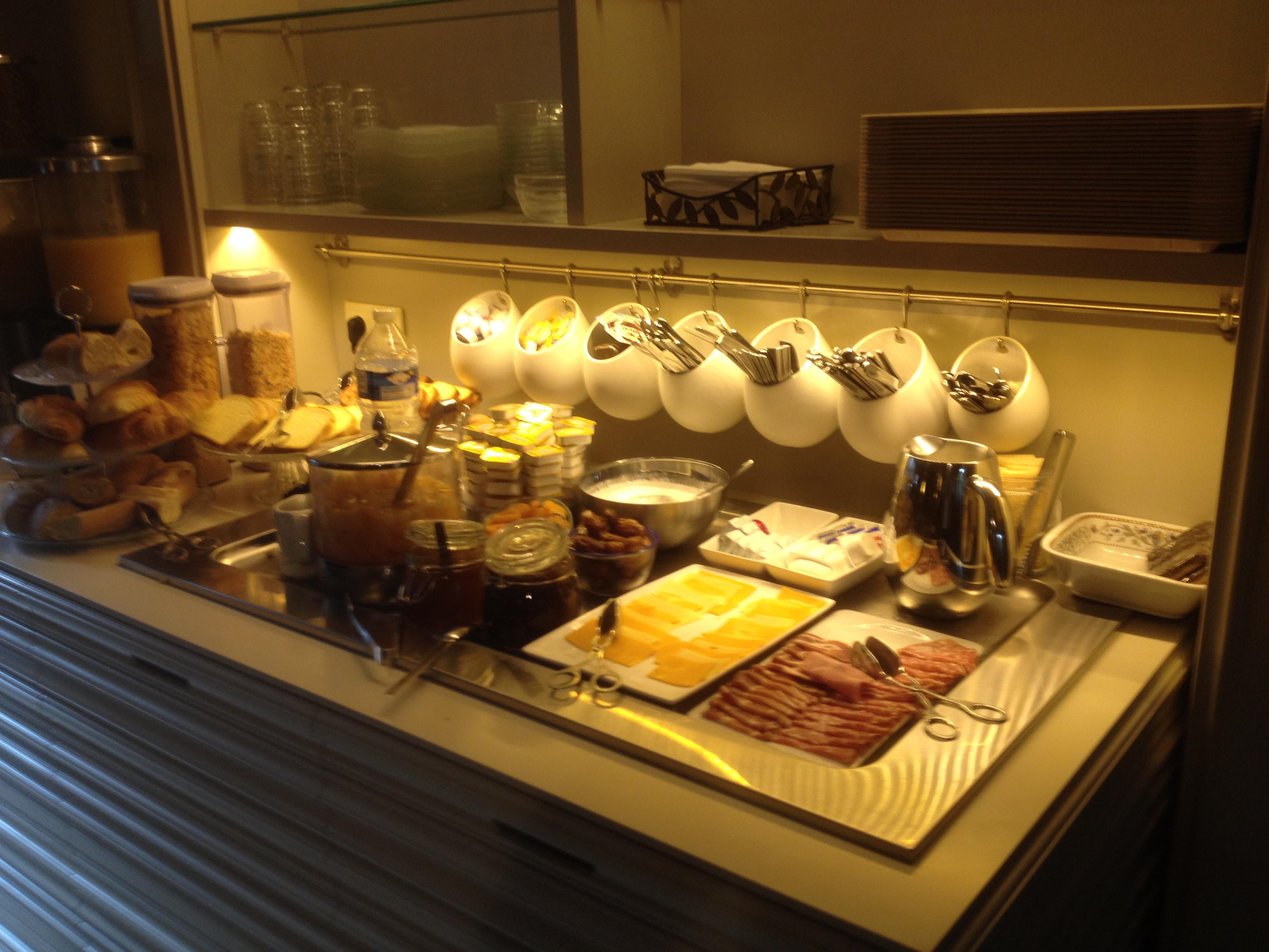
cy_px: 476
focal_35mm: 35
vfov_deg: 40.7
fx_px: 1283
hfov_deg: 52.6
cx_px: 634
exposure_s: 1/20
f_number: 2.4
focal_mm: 4.28
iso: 64
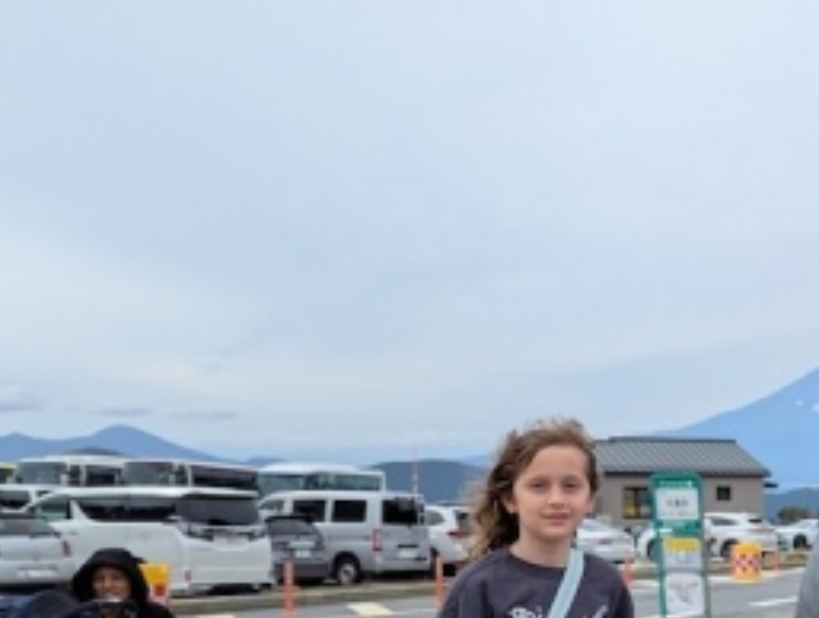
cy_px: 602
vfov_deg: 25.1
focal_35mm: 56
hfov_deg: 30.5
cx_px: 908
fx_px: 1328
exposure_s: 1/1529
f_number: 1.85
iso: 47
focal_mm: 6.81
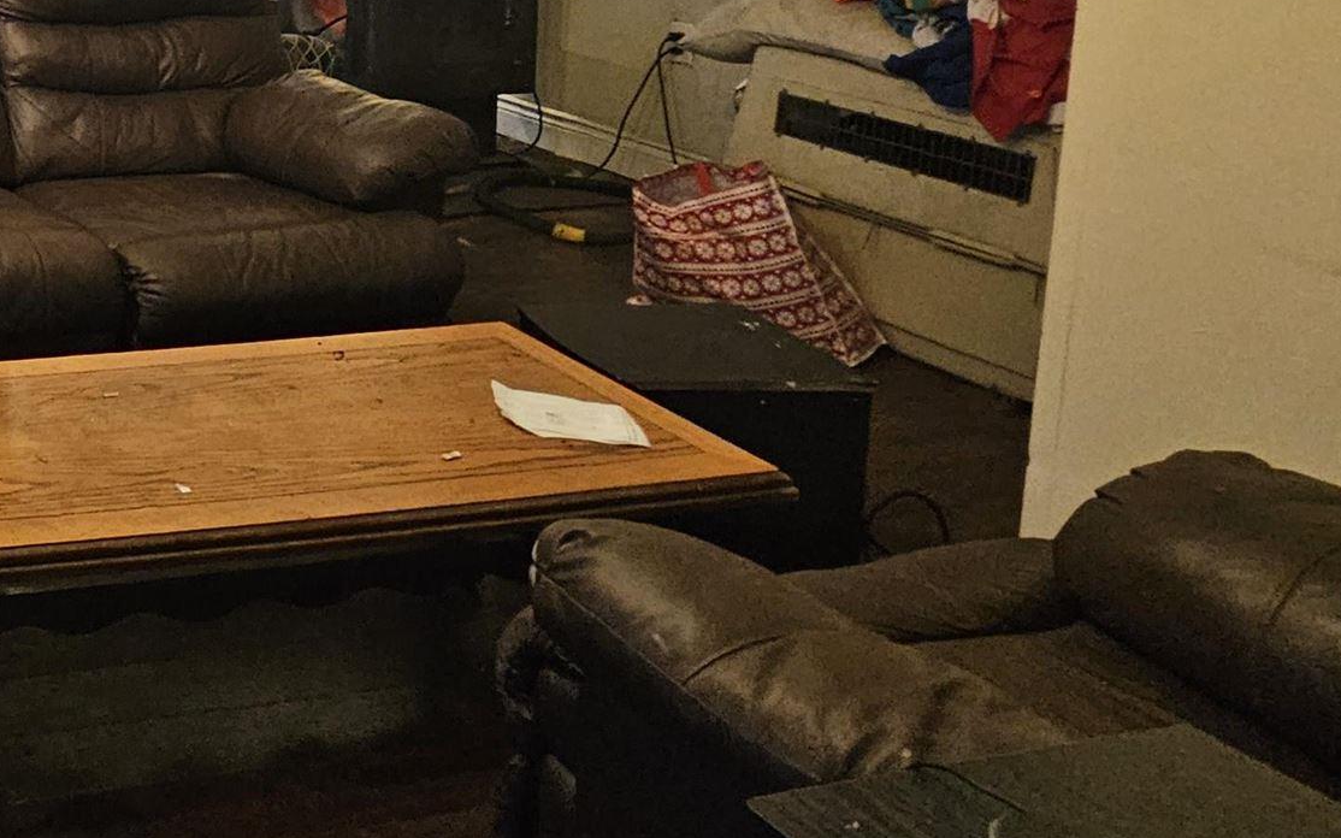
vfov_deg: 29.2
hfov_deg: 35.1
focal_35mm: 38
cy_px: -152
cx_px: -413
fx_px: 1389
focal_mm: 2.2
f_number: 2.2
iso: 320
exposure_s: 1/60
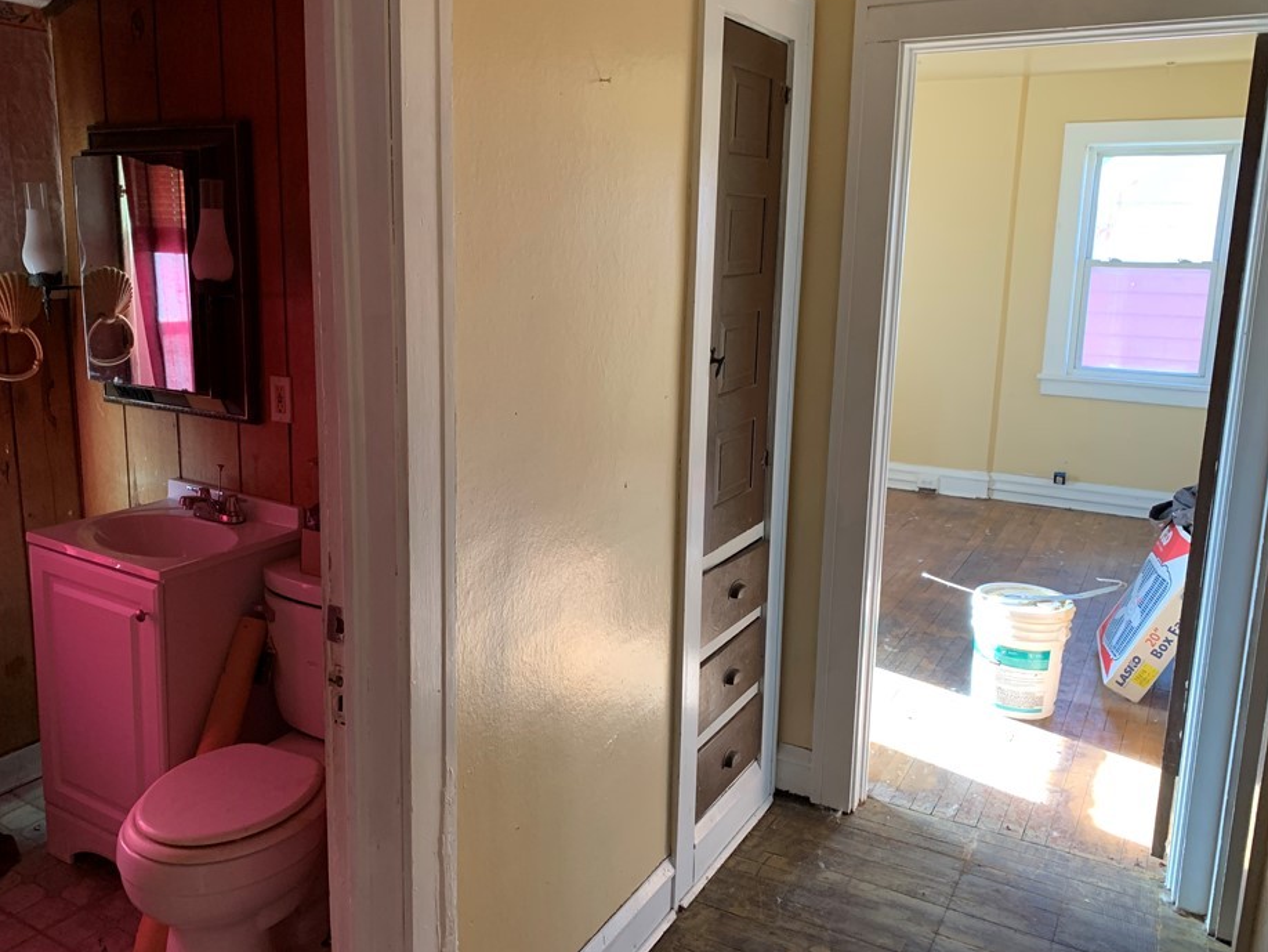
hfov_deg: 61.5
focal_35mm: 29
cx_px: 564
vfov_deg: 48.2
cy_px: 455
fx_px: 1063
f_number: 1.8
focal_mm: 4.25
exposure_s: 1/60
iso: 160
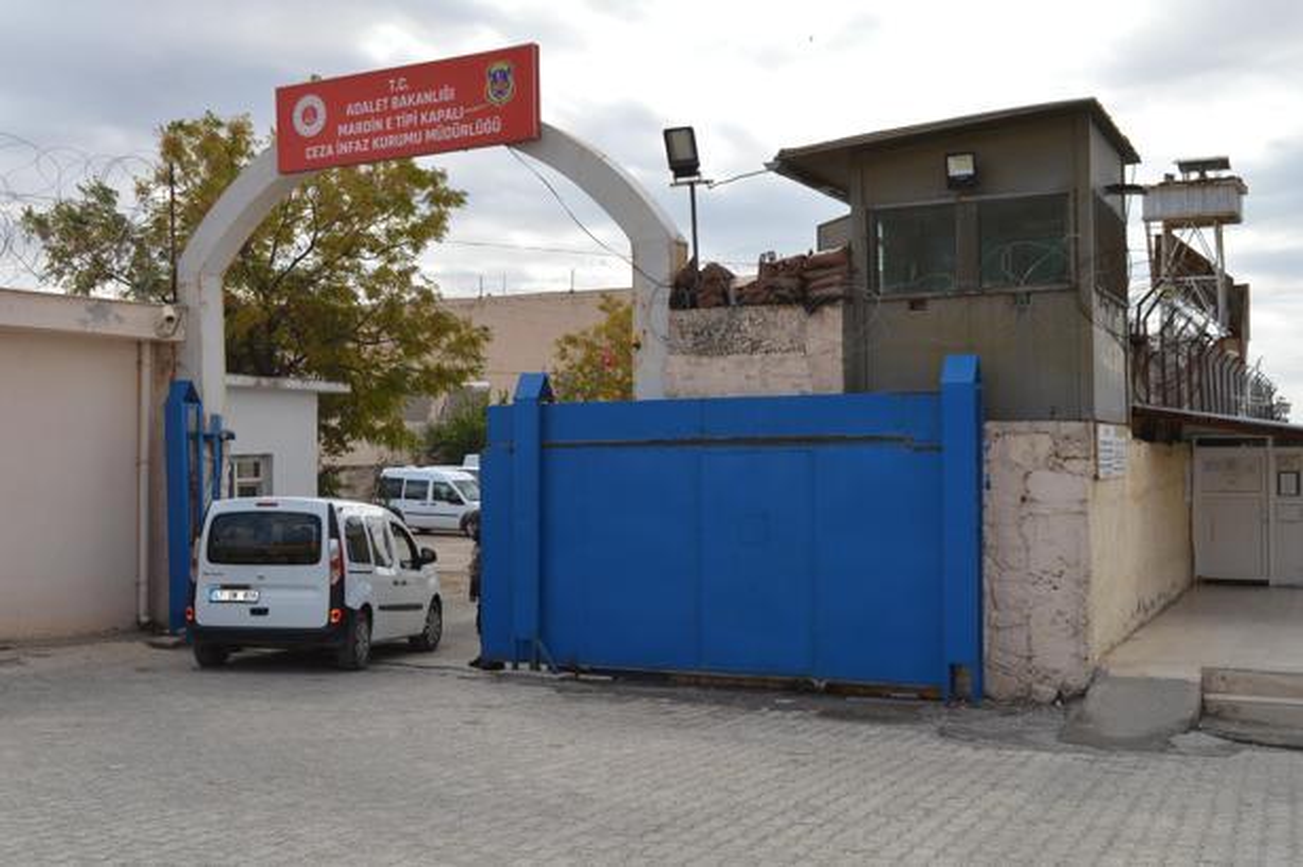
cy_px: 434
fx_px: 1411
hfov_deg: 49.6
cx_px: 652
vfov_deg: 34.2
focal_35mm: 39
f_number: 8
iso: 100
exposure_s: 1/200
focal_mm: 26
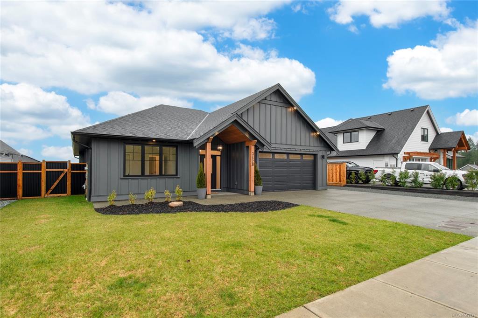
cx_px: 239
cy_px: 159
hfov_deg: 90.0
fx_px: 239
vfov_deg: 67.3
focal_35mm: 18
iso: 320
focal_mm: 12
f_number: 8
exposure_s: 1/80
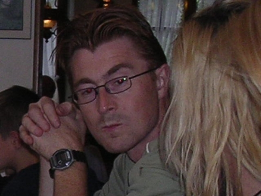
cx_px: 130
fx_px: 324
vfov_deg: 33.6
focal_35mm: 43
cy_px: 98
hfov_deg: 43.9
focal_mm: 6.6
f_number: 3
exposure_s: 1/60.1
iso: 112
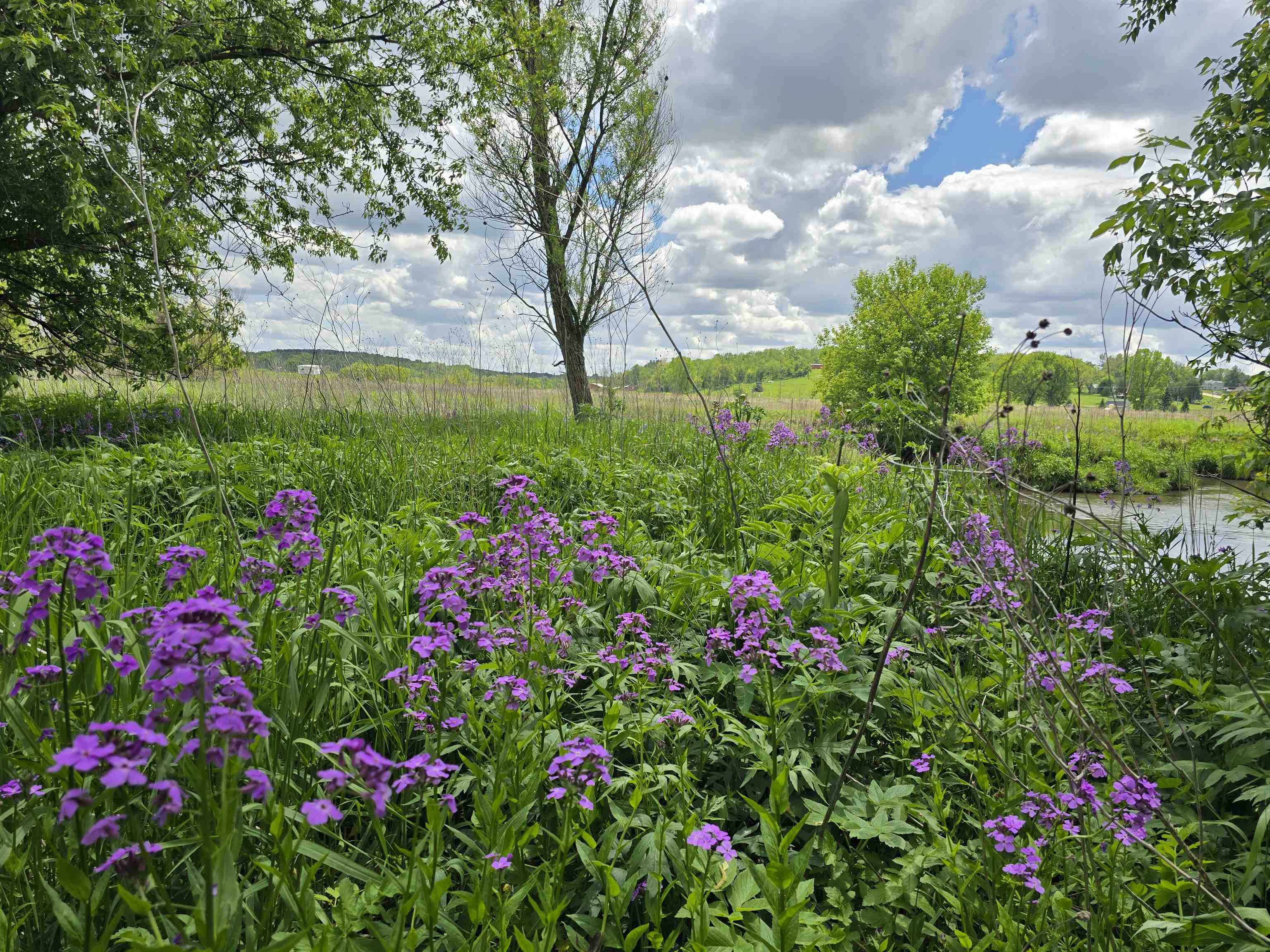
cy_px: 476
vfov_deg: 58.9
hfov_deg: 73.9
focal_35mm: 23
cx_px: 635
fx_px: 844
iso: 12
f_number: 1.7
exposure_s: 1/825
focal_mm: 6.3
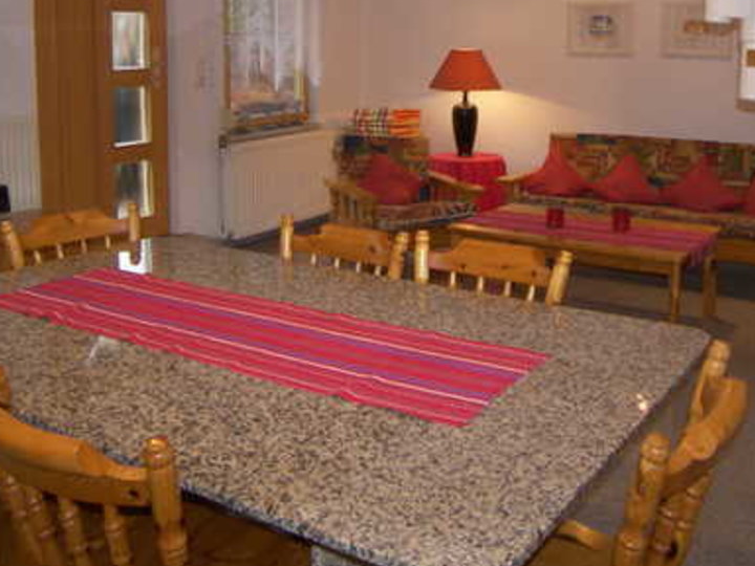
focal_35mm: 40
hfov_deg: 46.7
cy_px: 109
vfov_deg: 34.8
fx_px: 872
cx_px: 419
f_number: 2.8
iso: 100
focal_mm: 5
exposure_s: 1/30
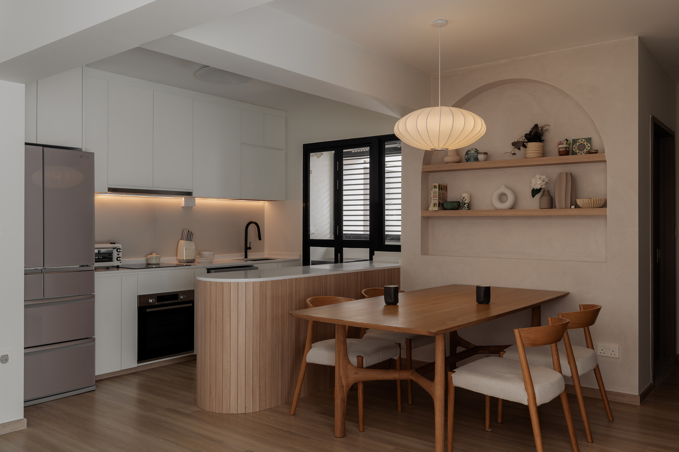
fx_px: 556
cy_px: 226
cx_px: 340
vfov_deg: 44.2
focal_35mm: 30
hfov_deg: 62.8
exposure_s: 2.5
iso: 100
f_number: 9
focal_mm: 29.5
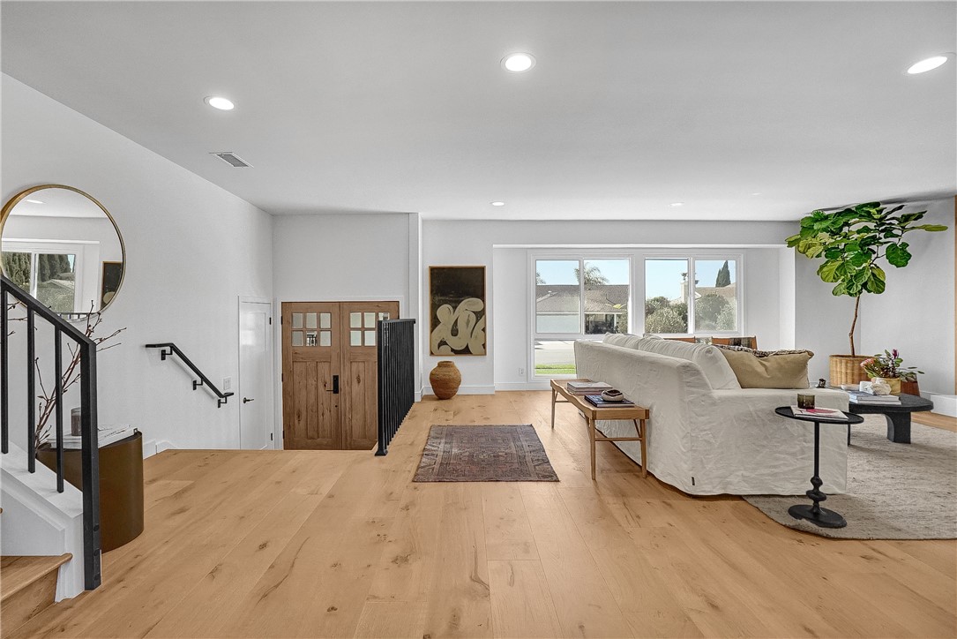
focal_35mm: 15
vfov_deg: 77.4
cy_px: 320
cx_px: 478
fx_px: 399
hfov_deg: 100.4
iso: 1000
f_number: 8
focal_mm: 10
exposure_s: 1/250
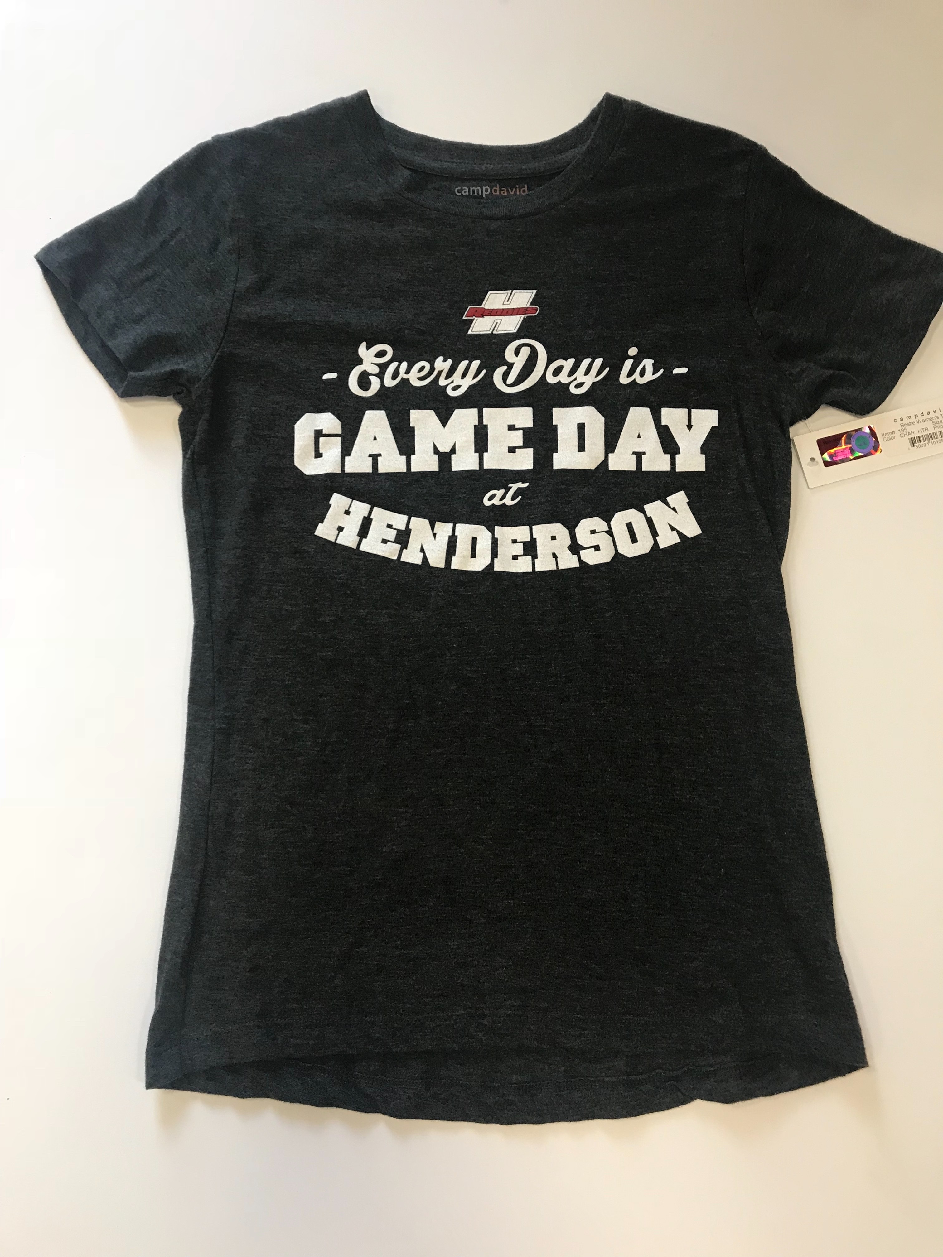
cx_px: 472
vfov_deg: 63.4
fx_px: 1017
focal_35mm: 28
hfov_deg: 49.7
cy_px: 628
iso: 40
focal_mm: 3.99
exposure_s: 1/20
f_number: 1.8
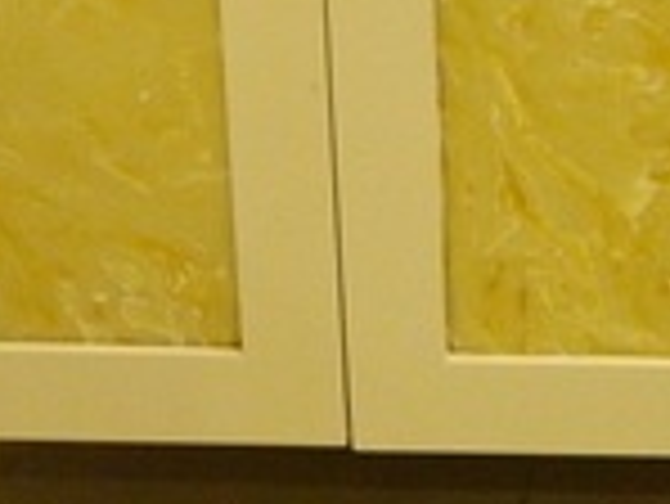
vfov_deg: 9.3
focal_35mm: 158
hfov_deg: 12.3
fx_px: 3061
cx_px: 679
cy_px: 11
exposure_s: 1/10
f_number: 3.6
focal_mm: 8.4
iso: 450
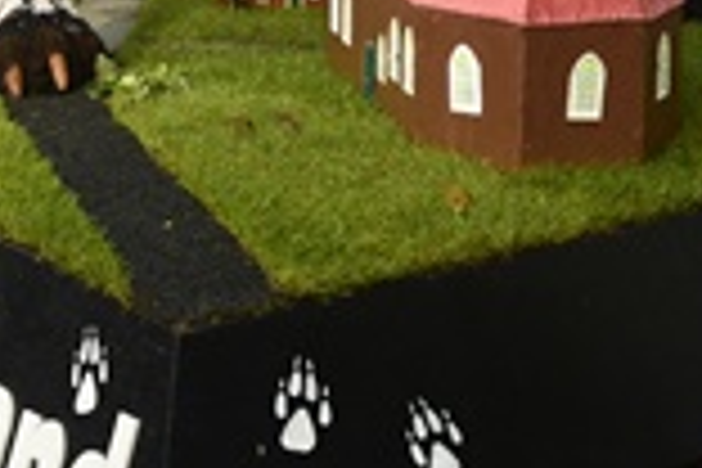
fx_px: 1872
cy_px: -151
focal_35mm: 96
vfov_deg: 13.7
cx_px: 382
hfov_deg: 21.2
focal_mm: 20
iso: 280
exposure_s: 1/200
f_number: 7.1
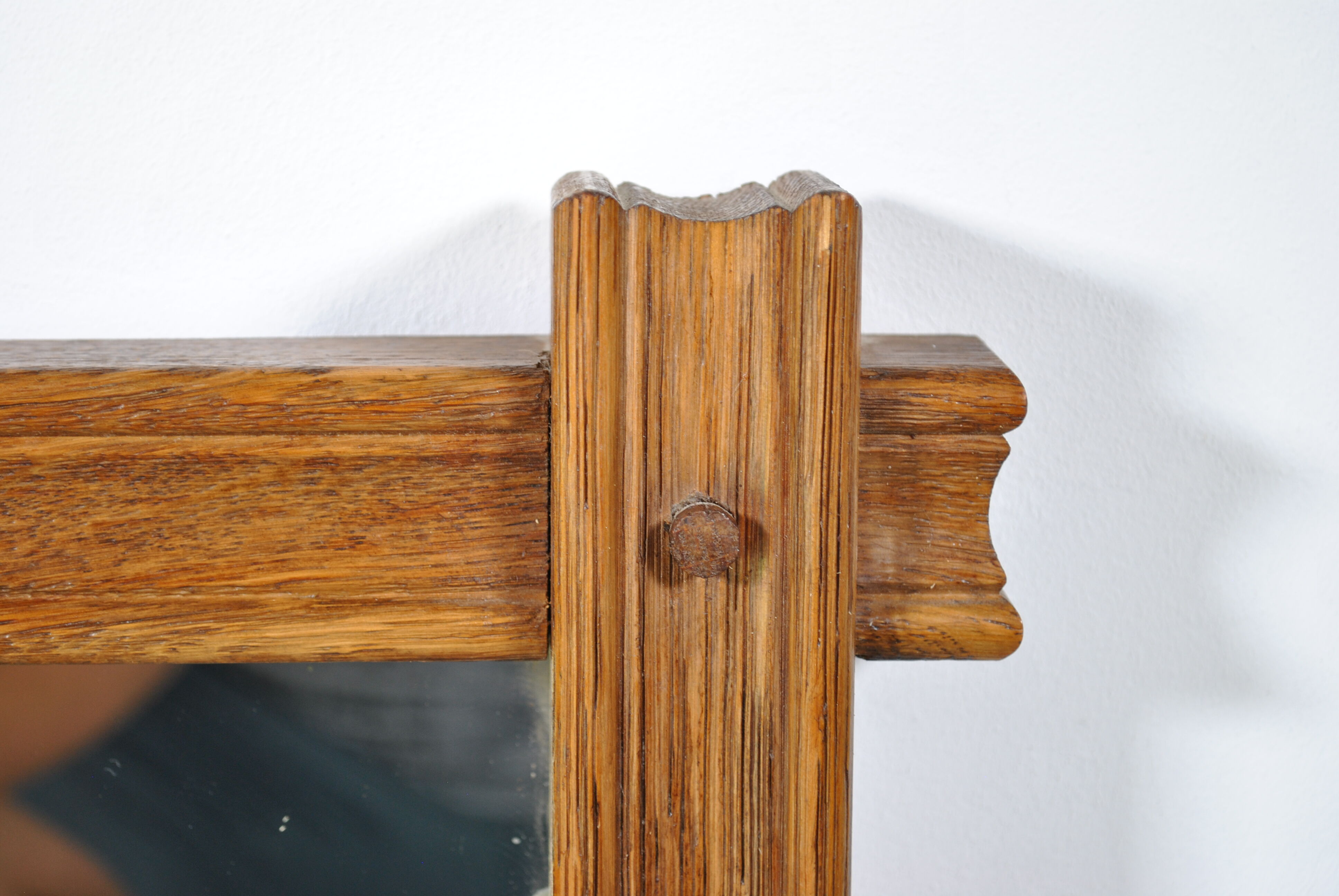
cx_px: 670
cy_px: 448
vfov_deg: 16.6
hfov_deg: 24.6
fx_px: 3072
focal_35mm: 82
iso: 200
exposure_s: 1/25
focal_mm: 55
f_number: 5.6
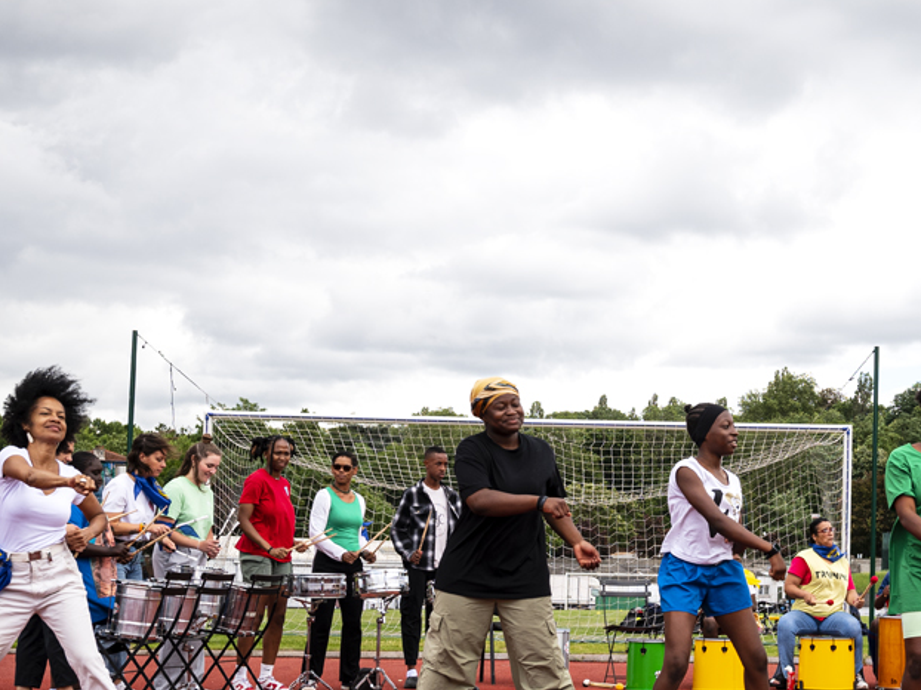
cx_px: 733
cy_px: 514
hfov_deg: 28.4
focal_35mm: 67
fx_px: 1782
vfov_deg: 21.7
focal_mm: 30
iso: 160
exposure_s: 1/400
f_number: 7.1
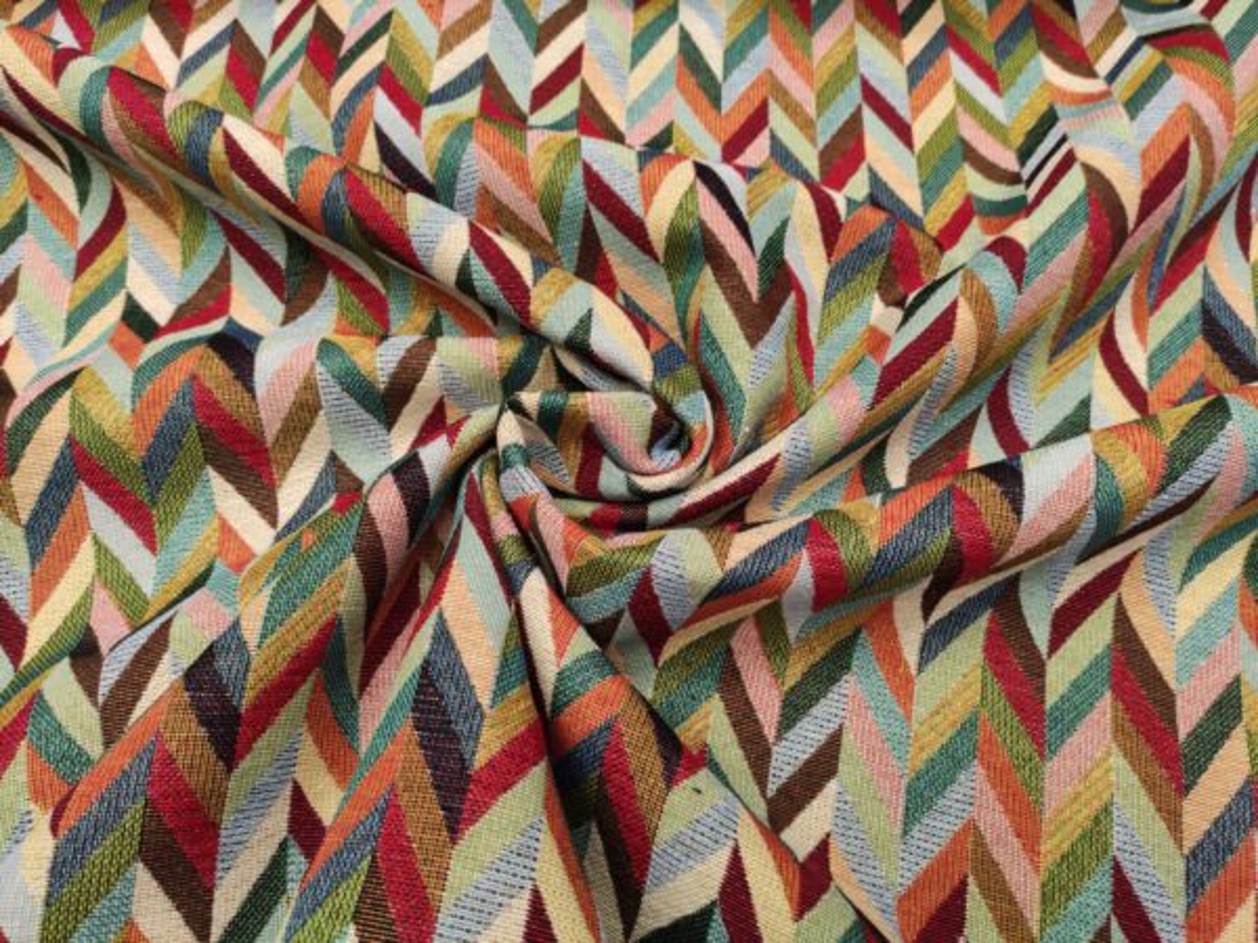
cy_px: 472
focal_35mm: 25
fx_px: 909
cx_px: 629
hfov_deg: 69.4
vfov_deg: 54.9
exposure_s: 1/40
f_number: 1.89
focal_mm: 5.43
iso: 100
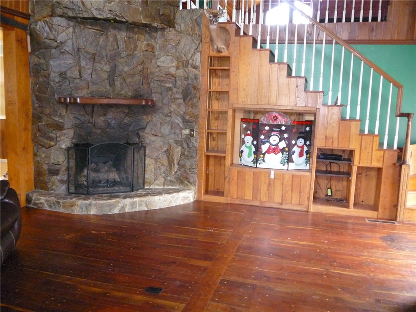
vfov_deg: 46.8
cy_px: 156
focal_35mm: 30
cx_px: 208
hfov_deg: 60.0
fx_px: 361
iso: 500
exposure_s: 1/8
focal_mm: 5.2
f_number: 3.3
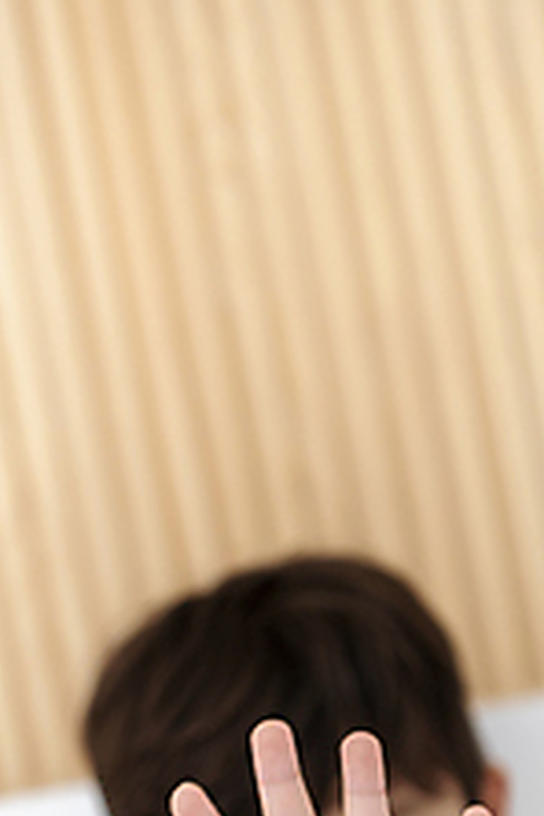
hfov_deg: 10.9
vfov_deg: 16.1
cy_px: 731
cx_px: 311
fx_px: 2856
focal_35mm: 126
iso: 400
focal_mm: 70
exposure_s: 1/60
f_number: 2.8
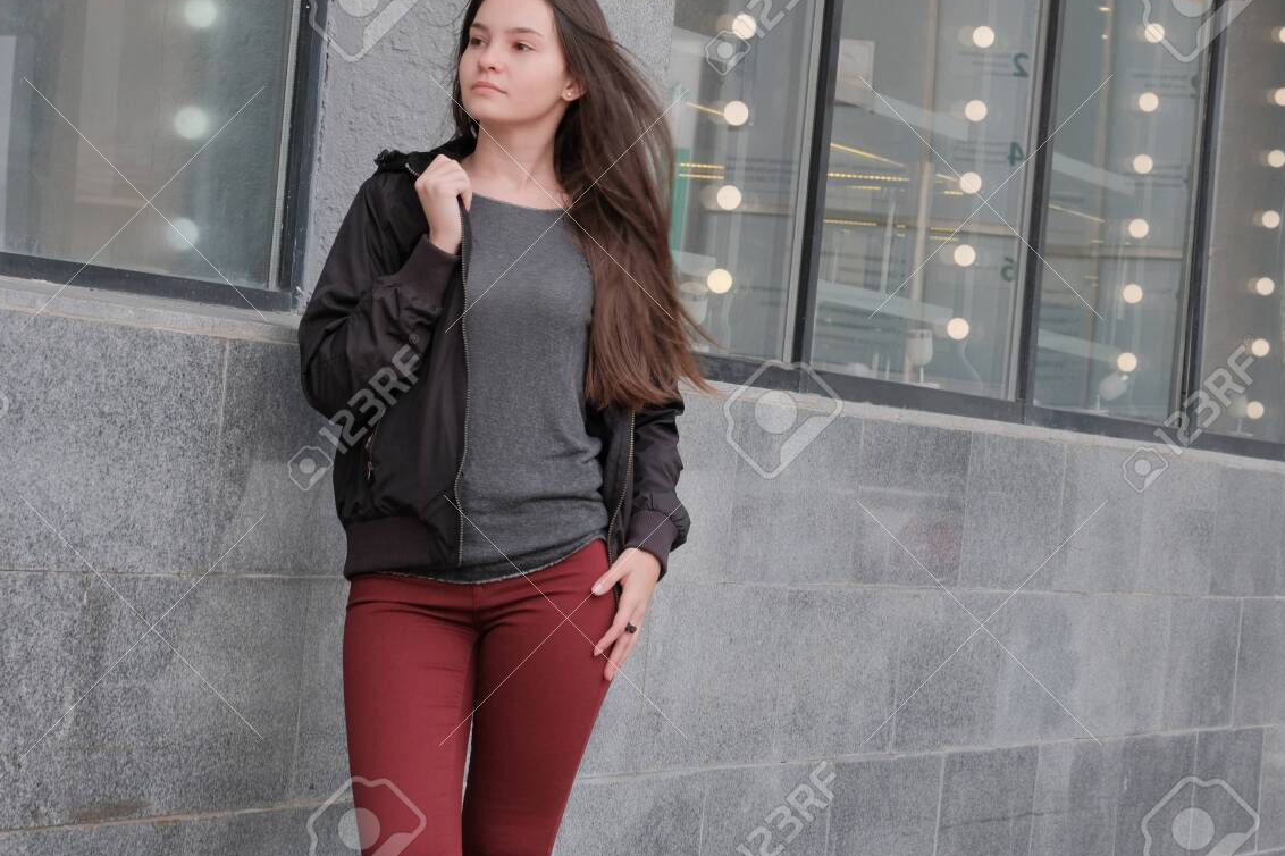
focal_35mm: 116
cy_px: 372
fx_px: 4139
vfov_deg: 11.8
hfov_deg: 17.6
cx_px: 565
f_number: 9
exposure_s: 1/125
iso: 800
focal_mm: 67.1
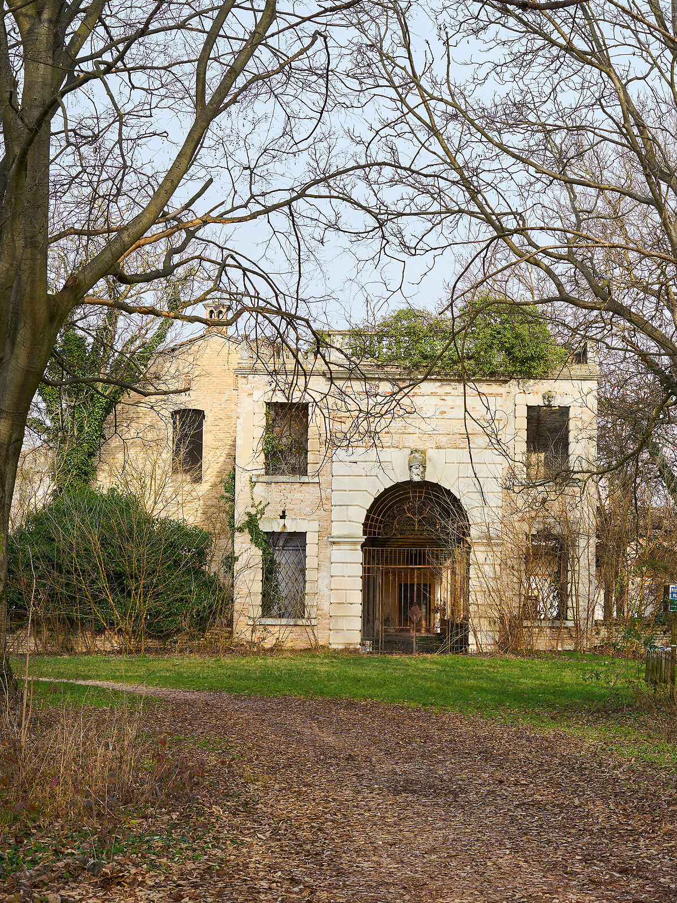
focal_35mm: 73
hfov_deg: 19.9
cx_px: 545
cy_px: 447
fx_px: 1903
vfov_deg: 26.7
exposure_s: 1/60
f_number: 8
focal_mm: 50
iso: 100
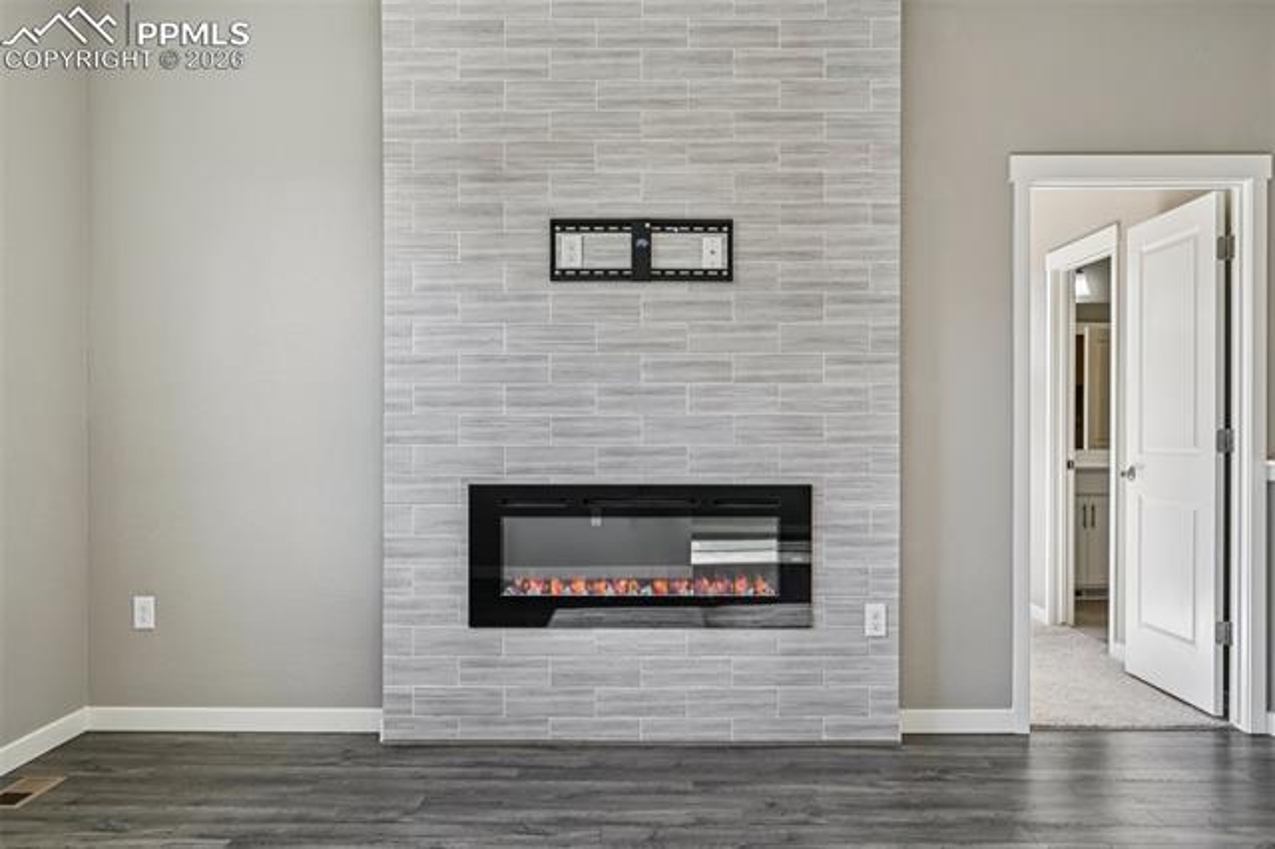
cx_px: 638
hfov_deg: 62.0
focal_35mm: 30
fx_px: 1062
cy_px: 424
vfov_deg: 43.6
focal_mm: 30
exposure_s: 1/30
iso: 400
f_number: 8
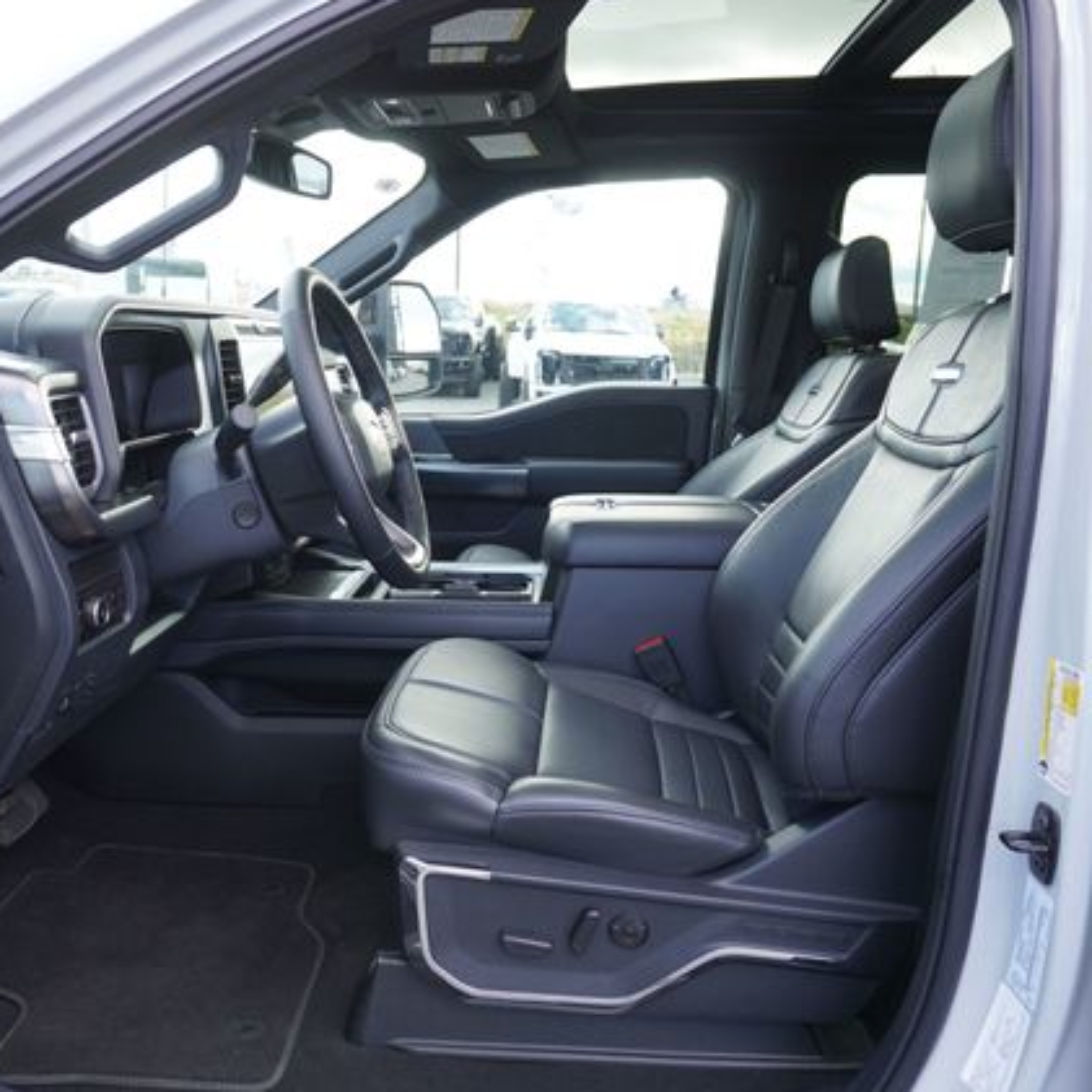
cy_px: 547
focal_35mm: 31
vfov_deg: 52.5
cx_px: 469
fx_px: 1106
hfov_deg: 52.4
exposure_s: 1/60
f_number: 4
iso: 100
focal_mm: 16
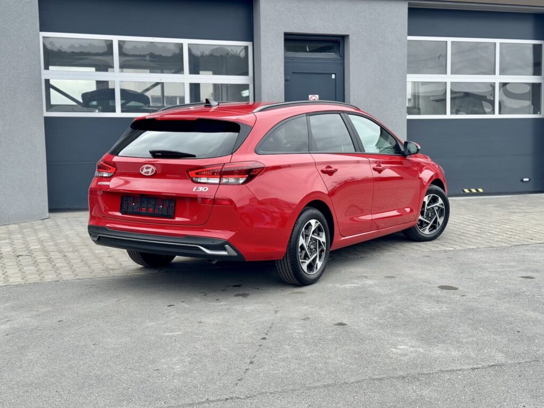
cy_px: 204
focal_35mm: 48
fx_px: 754
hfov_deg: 39.7
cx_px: 272
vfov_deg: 30.3
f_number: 1.78
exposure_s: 1/1238
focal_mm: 6.76
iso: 64
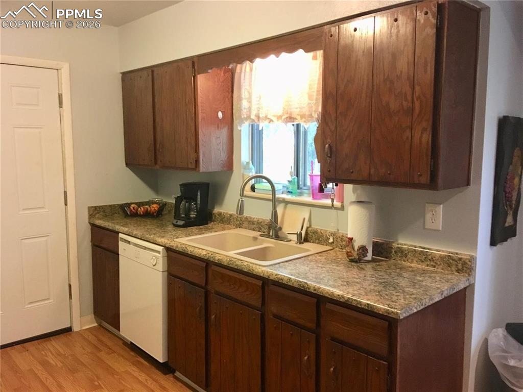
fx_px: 438
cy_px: 196
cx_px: 262
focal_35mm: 29
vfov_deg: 48.2
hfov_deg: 61.7
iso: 200
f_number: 2.2
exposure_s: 1/17
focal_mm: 4.15
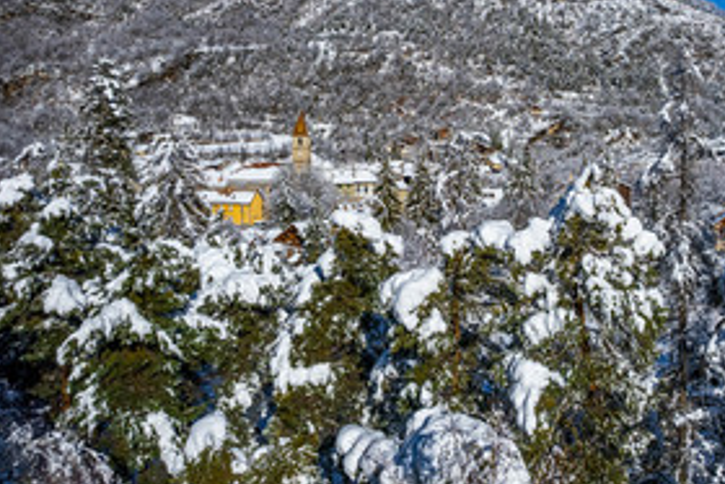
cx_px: 492
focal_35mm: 33
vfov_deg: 39.6
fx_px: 665
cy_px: 168
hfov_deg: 55.8
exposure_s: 1/6400
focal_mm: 8.4
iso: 100
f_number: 2.8
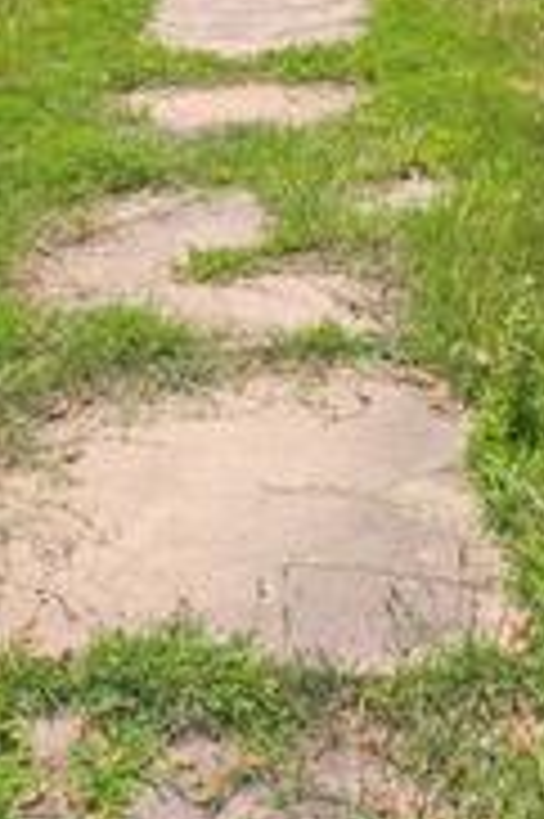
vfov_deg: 26.0
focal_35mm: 66
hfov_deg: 20.6
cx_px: 303
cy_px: -252
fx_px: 1499
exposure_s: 1/968
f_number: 1.68
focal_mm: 6.9
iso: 21
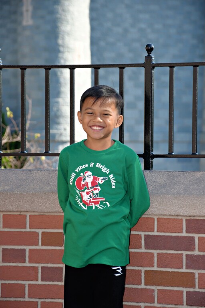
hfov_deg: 8.7
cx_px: 102
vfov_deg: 13.1
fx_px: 1341
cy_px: 154
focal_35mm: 157
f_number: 5.6
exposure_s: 1/125
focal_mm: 105
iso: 100
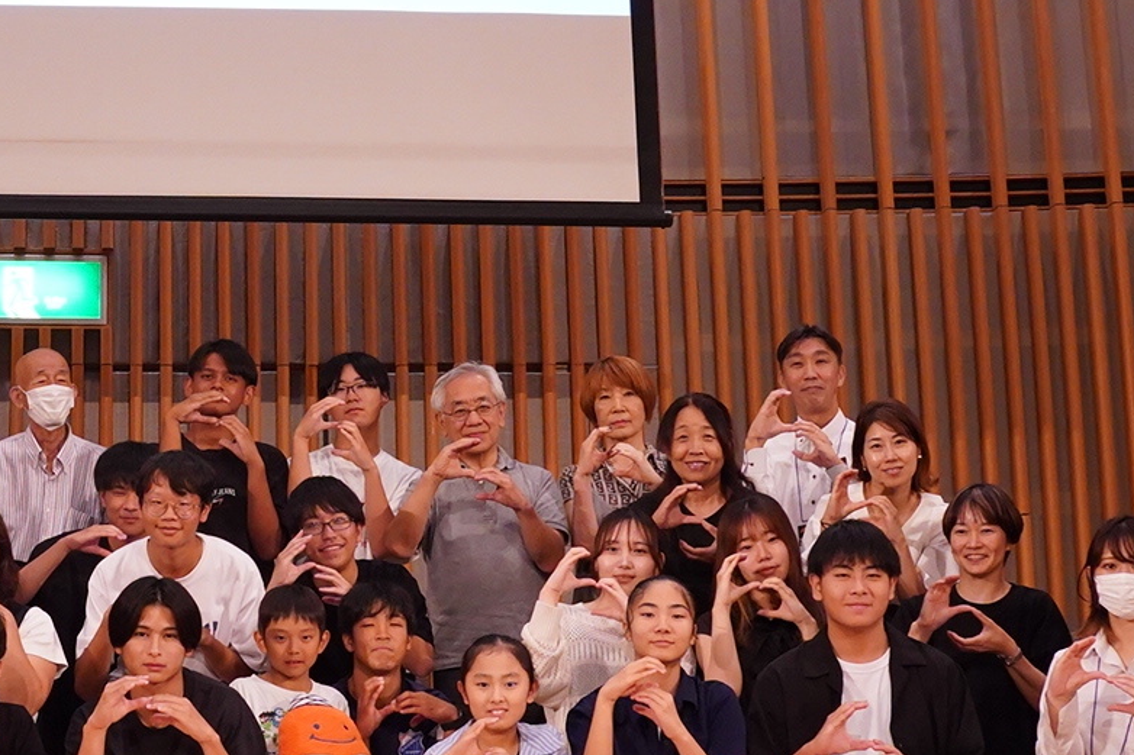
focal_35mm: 73
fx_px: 2299
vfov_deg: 18.6
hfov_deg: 26.8
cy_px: 238
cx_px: 133
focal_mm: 19.5
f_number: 5
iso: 2500
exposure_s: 1/60
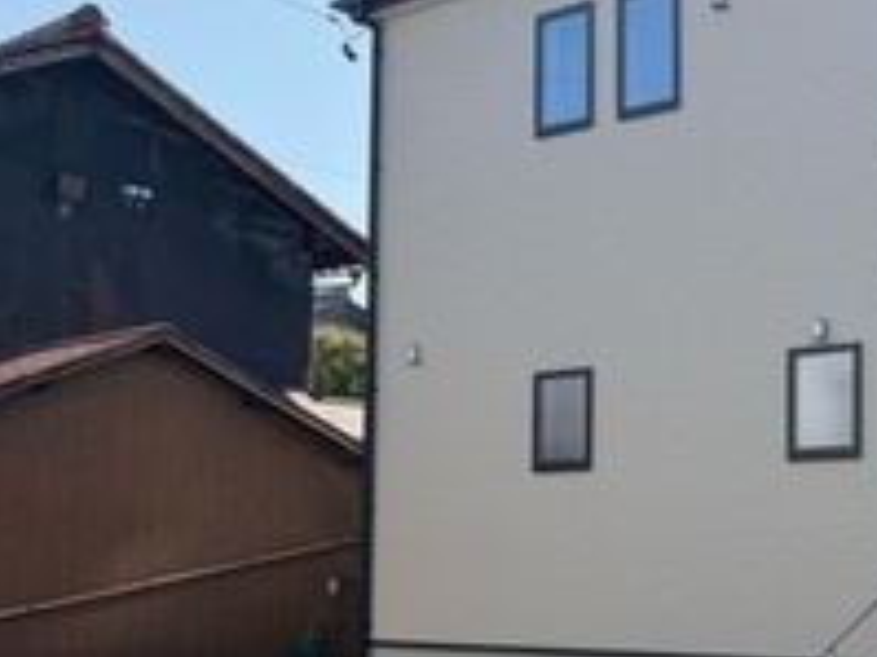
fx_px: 1469
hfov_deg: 29.7
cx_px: 978
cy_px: 437
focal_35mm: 58
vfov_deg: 25.1
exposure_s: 1/3145
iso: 100
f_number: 1.78
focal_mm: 6.76
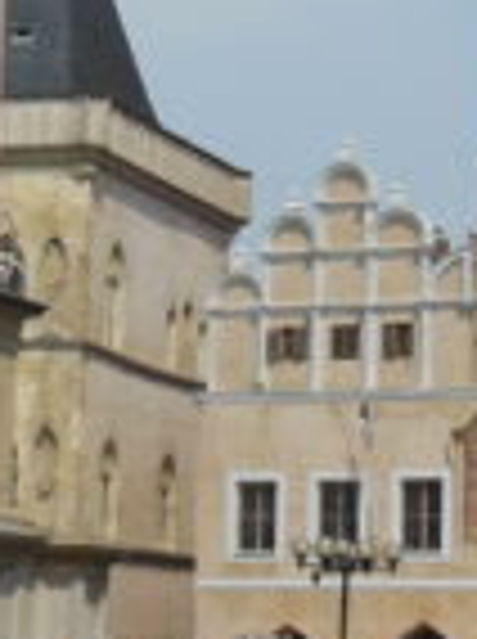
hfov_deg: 9.4
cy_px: 202
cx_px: 378
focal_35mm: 157
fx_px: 2893
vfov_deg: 12.6
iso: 125
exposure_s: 1/640
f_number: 7.4
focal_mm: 5.2
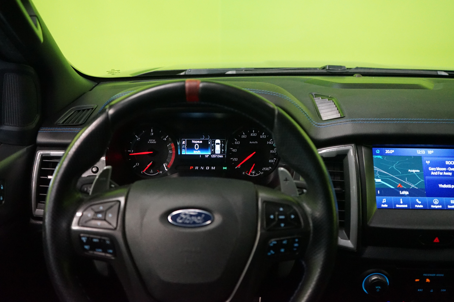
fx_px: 416
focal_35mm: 33
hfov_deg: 57.2
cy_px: 151
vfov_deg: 40.0
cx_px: 227
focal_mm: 33
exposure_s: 1/100
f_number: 4
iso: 6400
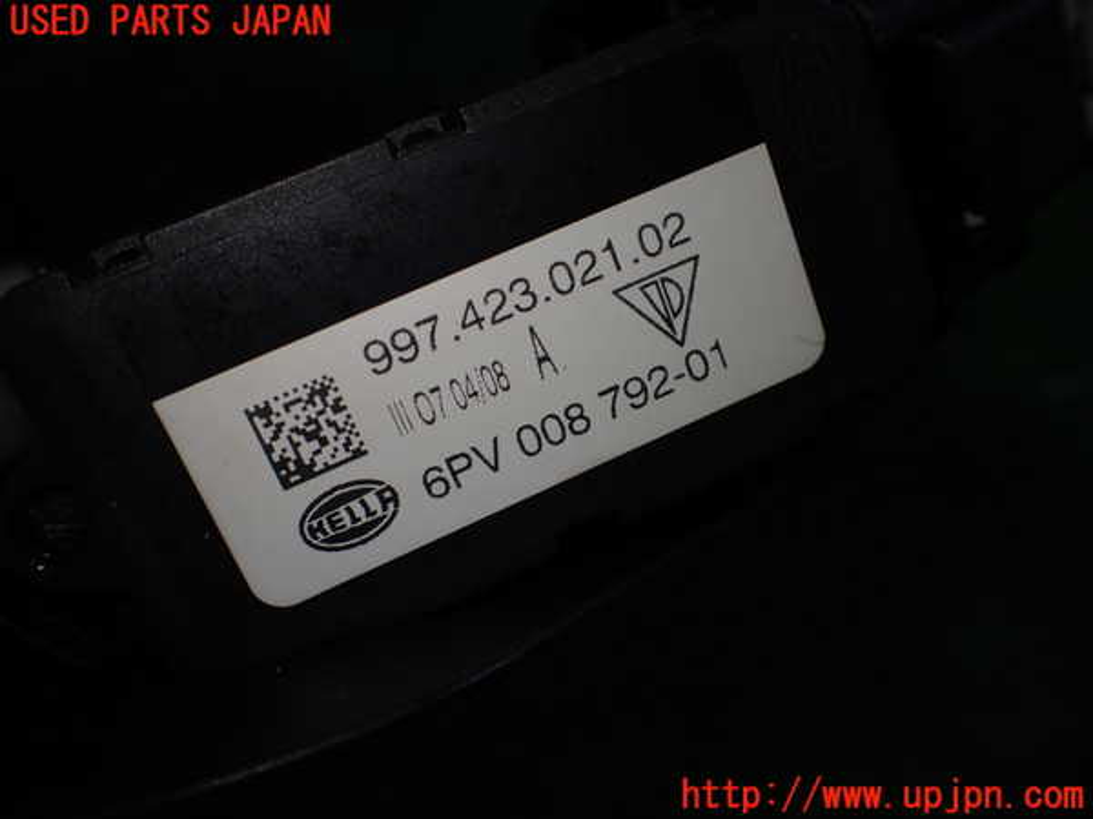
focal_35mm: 30
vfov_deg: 46.8
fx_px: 947
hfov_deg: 60.0
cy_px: 410
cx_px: 546
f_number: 2.3
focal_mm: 5.4
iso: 100
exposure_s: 1/250
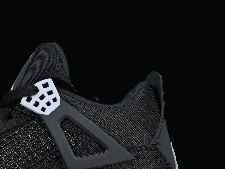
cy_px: 149
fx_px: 1105
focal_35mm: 170
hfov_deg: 11.5
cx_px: 7
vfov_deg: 8.7
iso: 160
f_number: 6.3
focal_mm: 50
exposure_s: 1/60
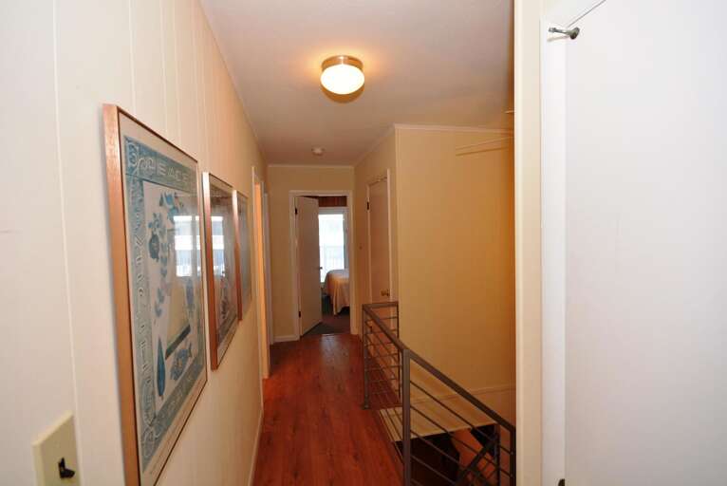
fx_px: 303
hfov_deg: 100.3
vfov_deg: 77.4
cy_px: 243
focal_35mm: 15
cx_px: 364
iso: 1000
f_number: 7.1
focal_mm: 10
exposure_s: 1/60
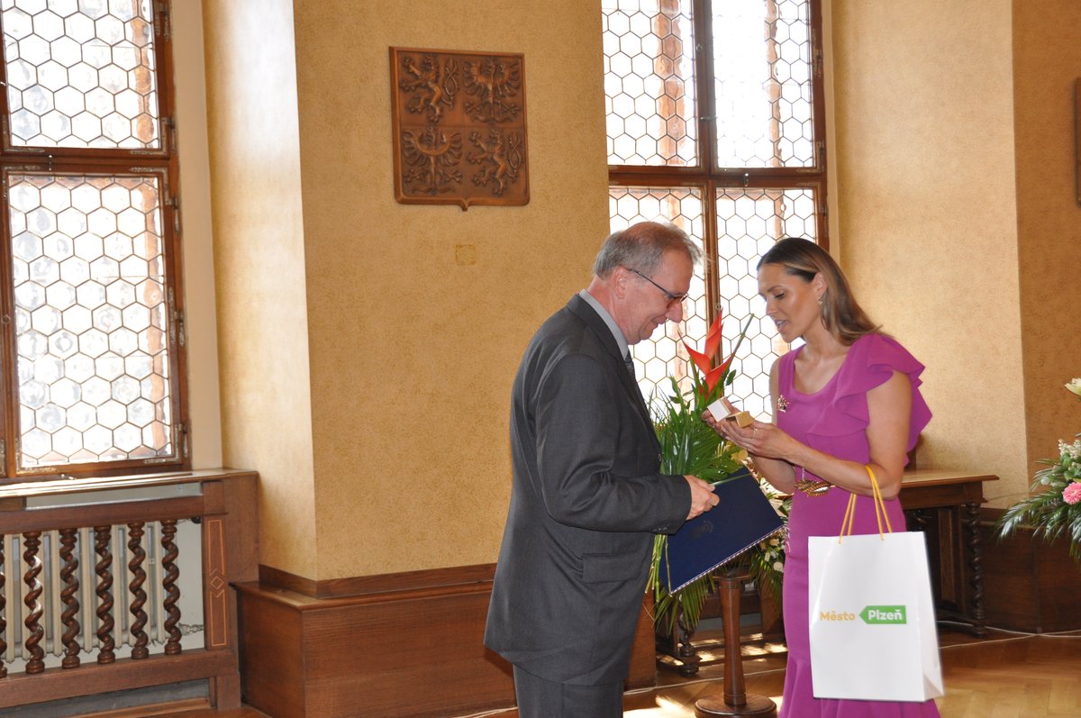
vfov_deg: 30.8
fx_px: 1305
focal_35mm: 44
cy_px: 359
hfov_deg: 45.0
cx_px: 540
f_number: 4
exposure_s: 1/125
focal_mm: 29
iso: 640
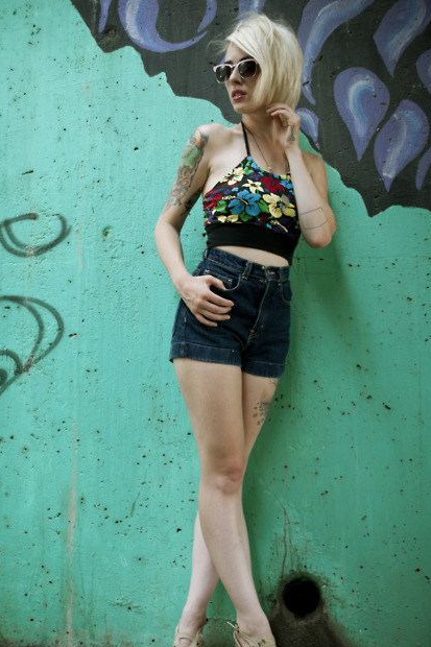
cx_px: 199
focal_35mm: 44
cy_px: 356
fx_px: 791
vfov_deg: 44.5
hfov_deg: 30.5
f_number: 5
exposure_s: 1/80
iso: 320
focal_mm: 26
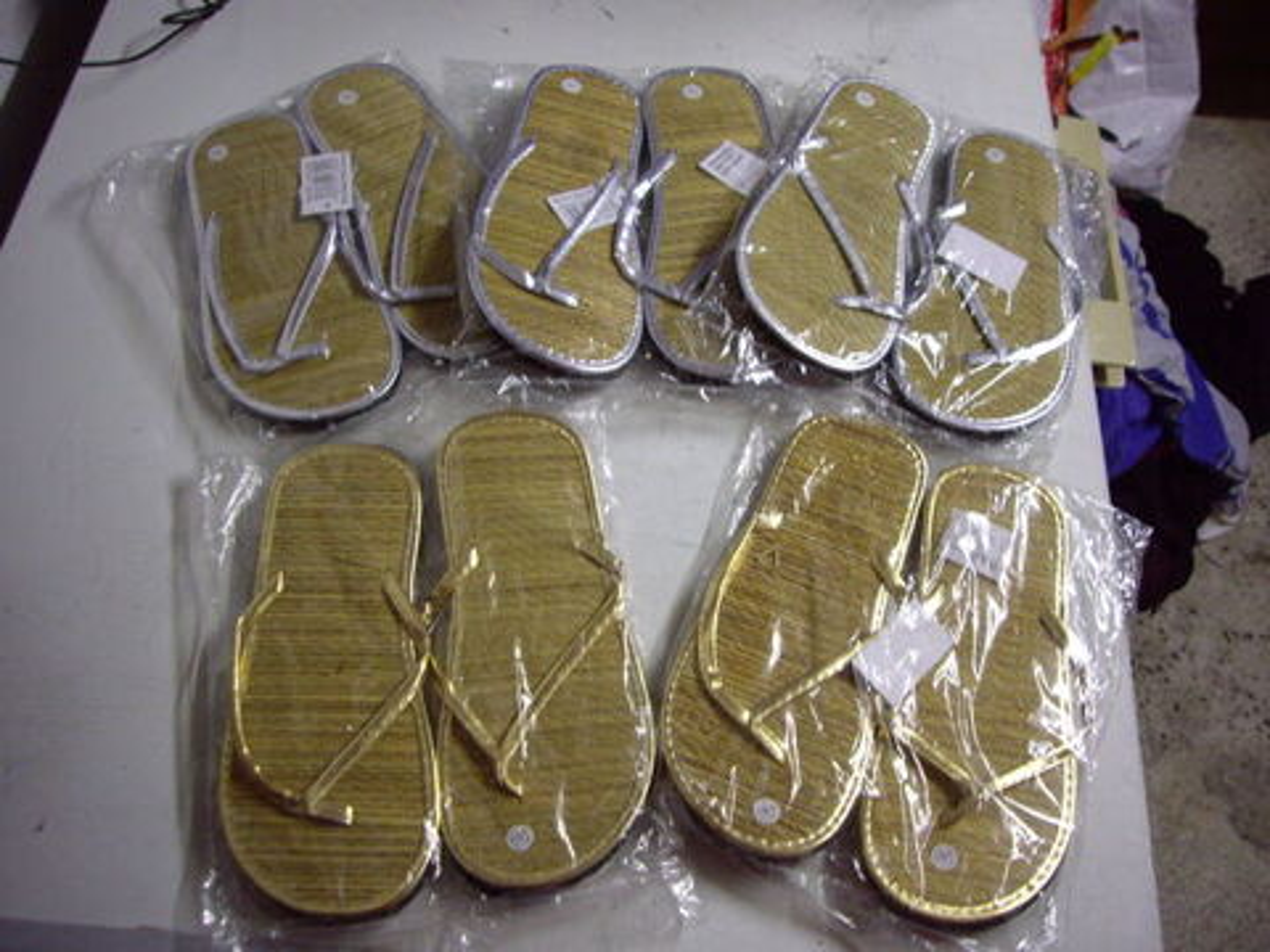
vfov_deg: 37.7
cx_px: 635
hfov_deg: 49.0
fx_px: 1394
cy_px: 476
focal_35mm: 38
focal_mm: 6.2
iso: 200
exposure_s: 1/13
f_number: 2.7
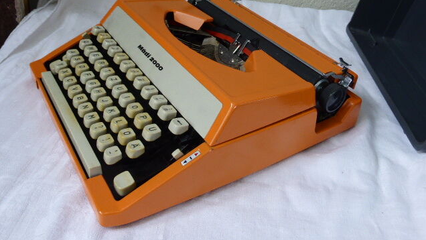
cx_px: 214
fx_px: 384
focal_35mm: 34
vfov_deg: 34.5
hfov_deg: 58.0
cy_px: 95
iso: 200
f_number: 3.6
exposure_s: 1/60
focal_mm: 5.4
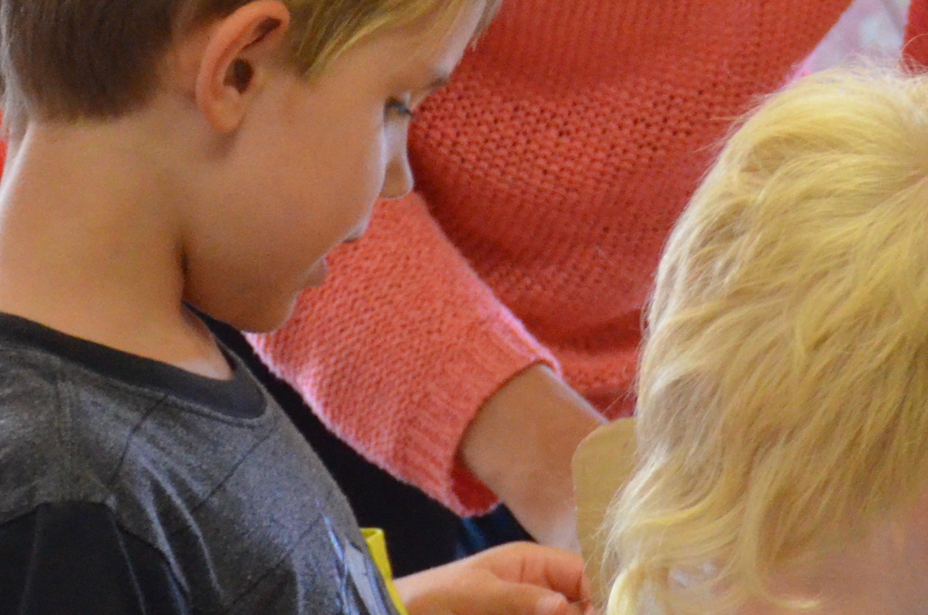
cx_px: 1361
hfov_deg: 6.6
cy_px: 156
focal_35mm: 311
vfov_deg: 4.4
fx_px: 8002
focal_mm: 60
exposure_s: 1/125
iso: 3200
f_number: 5
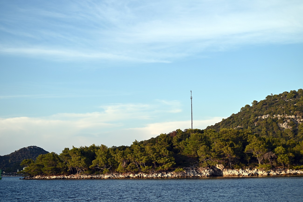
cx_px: 152
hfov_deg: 28.8
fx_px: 589
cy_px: 101
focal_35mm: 70
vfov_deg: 19.5
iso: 125
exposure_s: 1/500
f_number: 5.6
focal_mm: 70
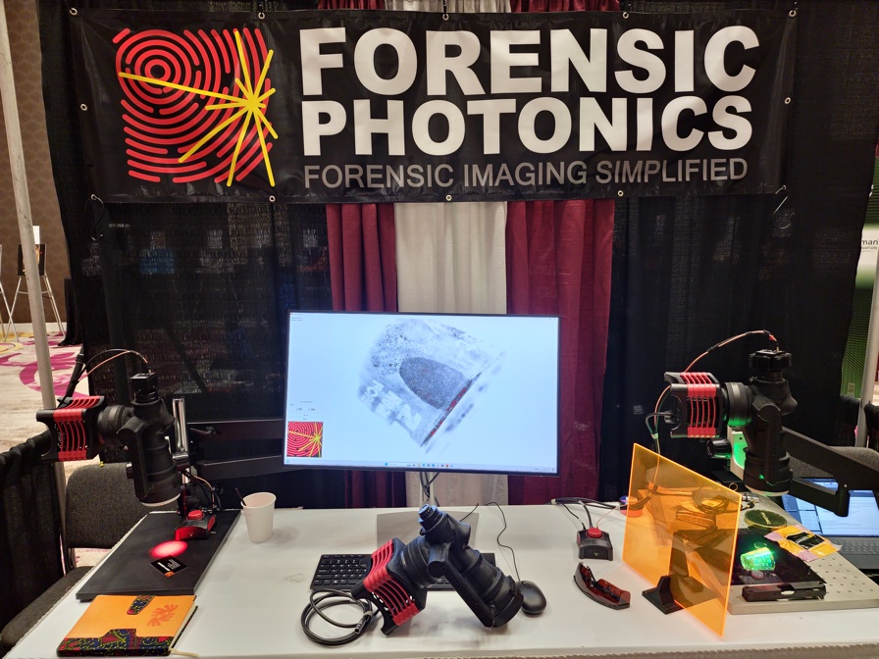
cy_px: 330
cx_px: 440
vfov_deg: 58.9
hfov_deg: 73.9
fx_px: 584
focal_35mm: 23
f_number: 1.8
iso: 200
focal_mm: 6.4
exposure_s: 1/100
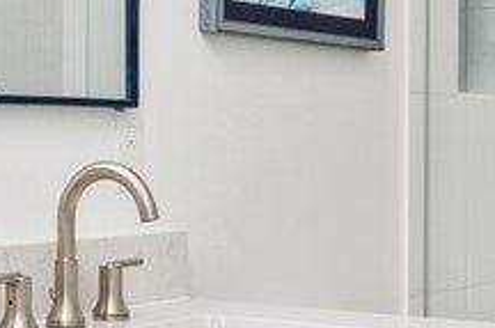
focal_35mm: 100
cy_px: 181
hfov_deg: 19.8
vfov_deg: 13.6
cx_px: -7
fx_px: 1372
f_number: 9
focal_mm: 14
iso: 320
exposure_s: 1/60
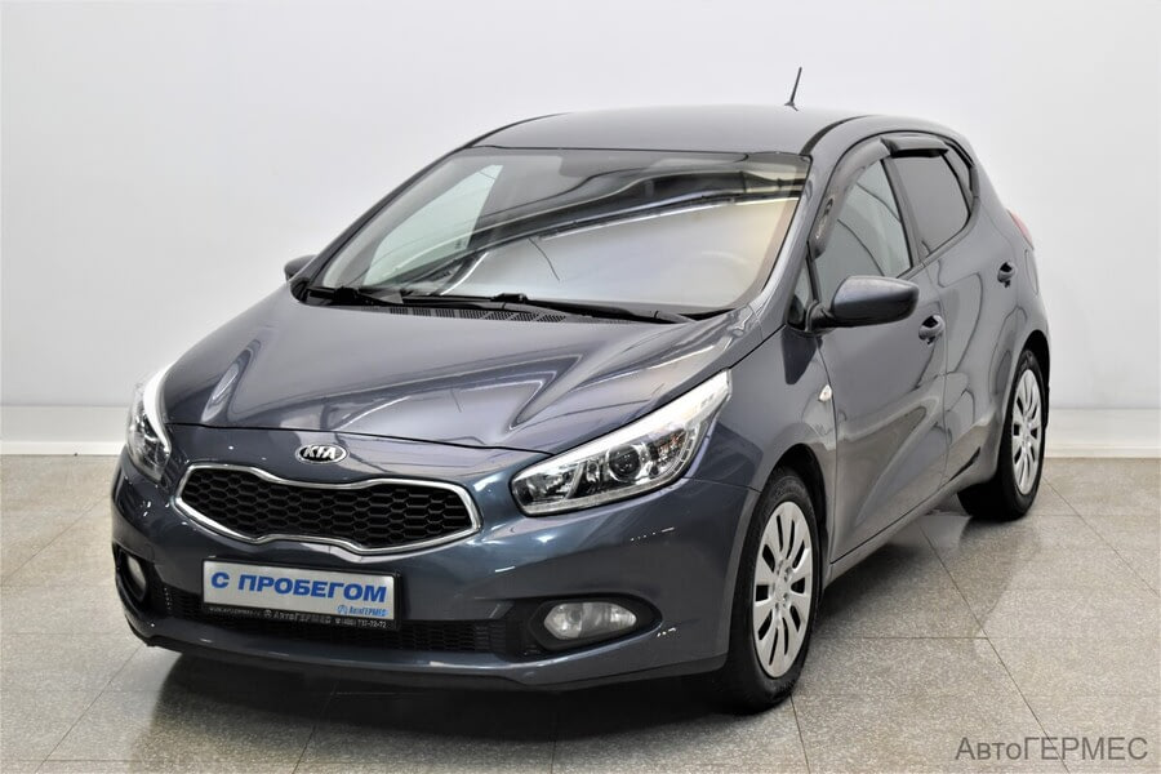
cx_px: 580
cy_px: 387
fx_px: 2322
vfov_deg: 18.9
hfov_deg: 28.1
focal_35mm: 72
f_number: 6.3
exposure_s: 1/50
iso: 800
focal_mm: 48
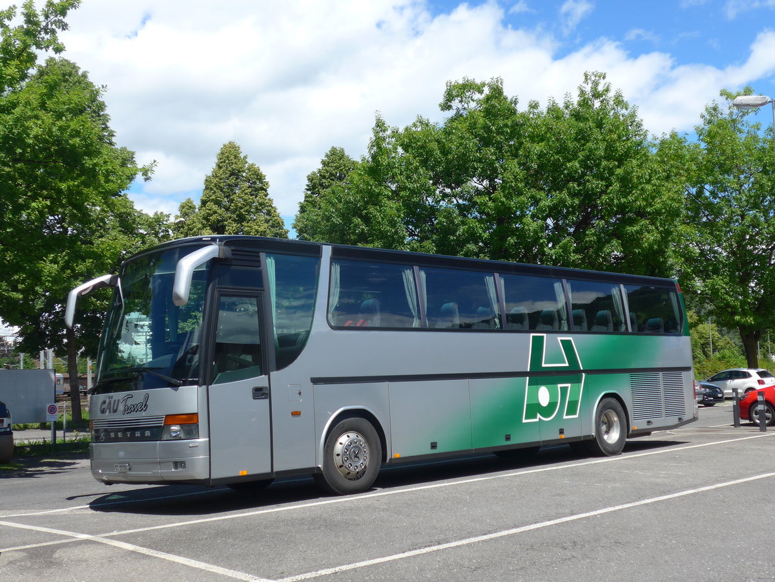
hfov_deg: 42.9
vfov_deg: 32.9
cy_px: 291
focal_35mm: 44
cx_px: 388
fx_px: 985
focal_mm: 9
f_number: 2.8
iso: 80
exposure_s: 1/1300
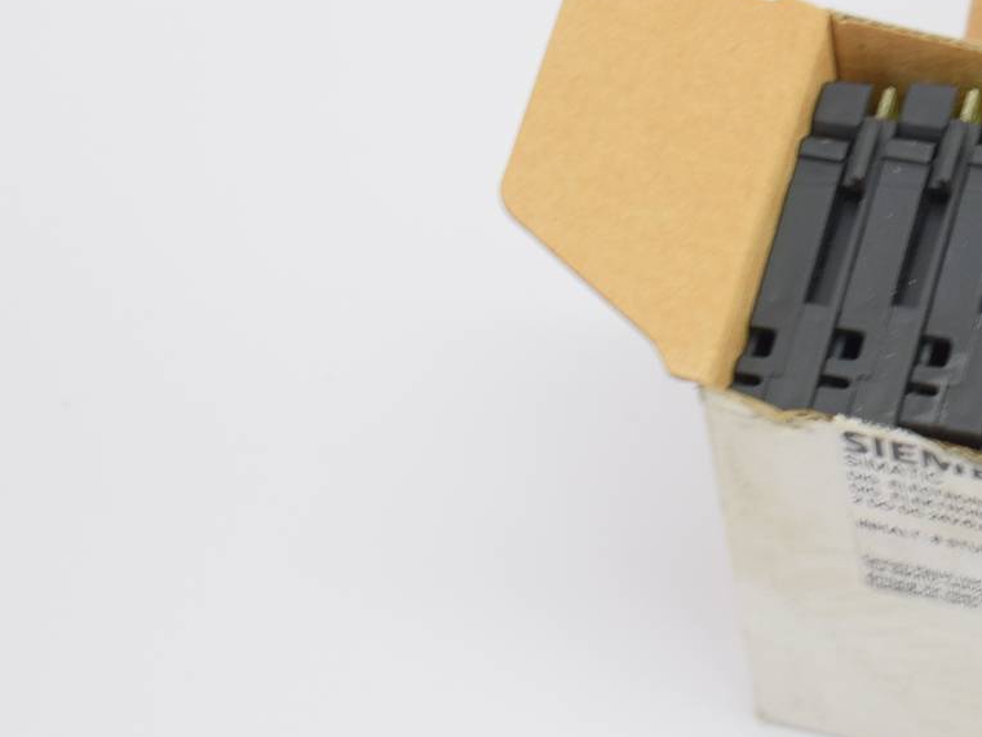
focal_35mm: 197
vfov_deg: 7.5
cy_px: 136
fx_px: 5589
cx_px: 1115
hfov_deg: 9.9
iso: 400
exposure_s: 1/90
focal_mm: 48
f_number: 5.3
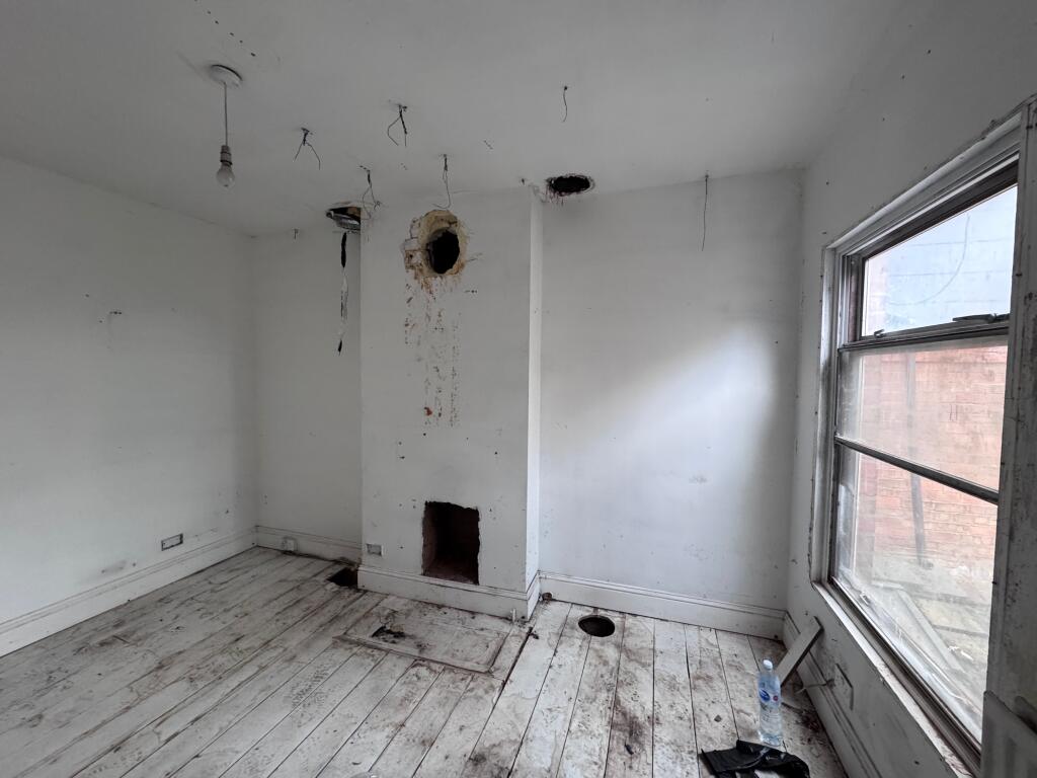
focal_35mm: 14
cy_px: 389
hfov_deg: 102.1
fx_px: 419
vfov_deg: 85.7
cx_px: 518
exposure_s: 1/93
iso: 320
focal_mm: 2.22
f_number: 2.2
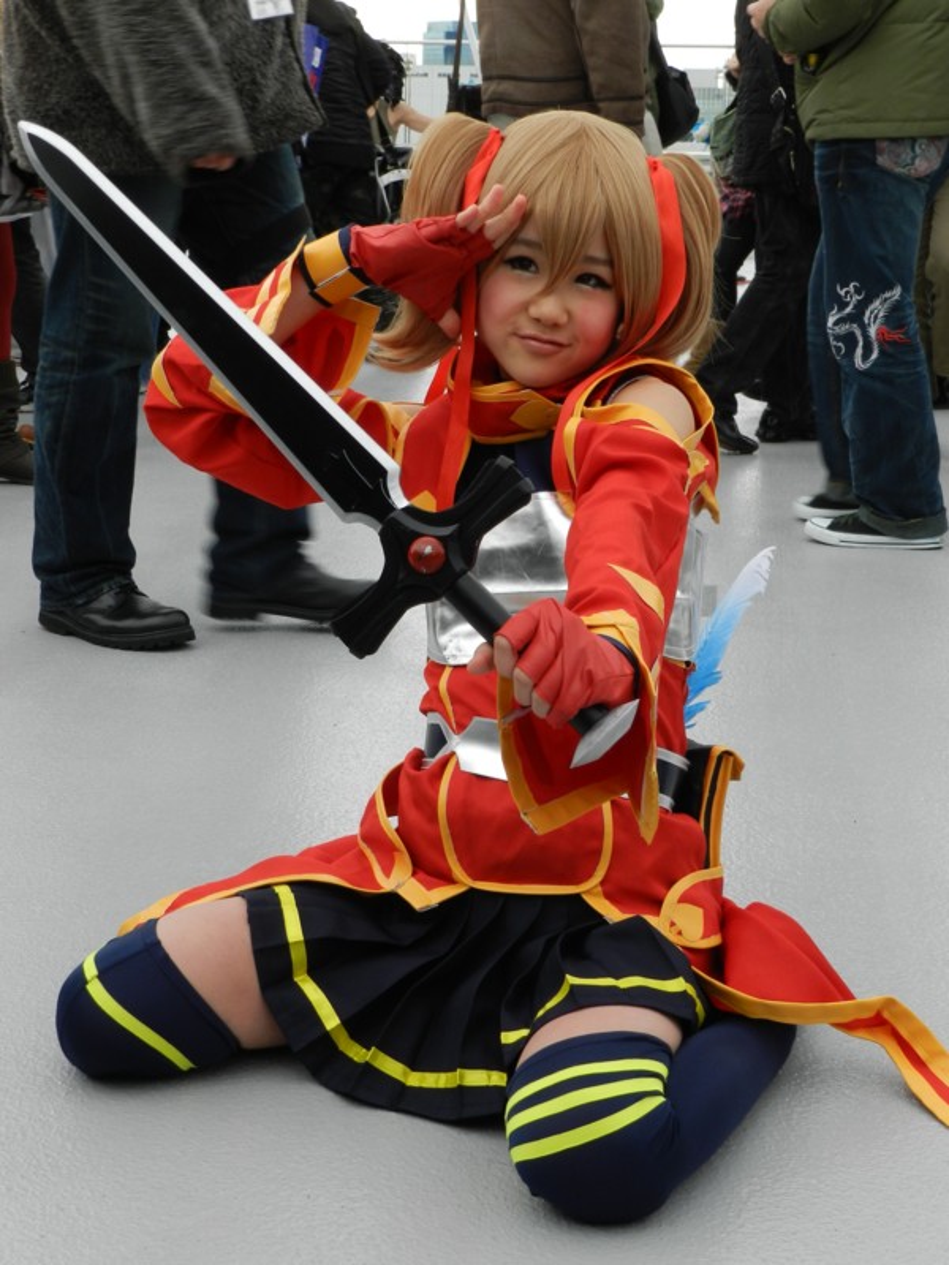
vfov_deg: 32.2
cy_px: 632
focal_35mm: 60
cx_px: 474
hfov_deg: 24.4
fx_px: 2193
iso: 160
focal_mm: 10.7
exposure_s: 1/100
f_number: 4.6
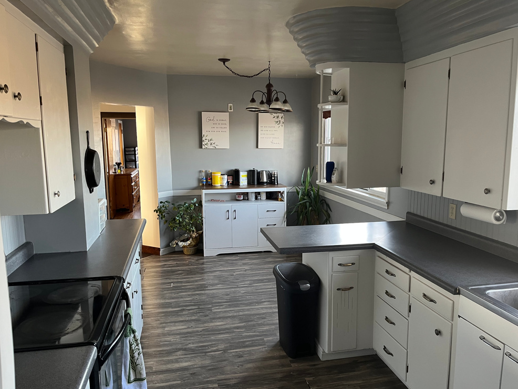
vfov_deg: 51.4
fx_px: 404
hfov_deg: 65.3
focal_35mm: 27
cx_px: 268
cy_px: 197
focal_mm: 5.1
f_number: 1.6
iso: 125
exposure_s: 1/71
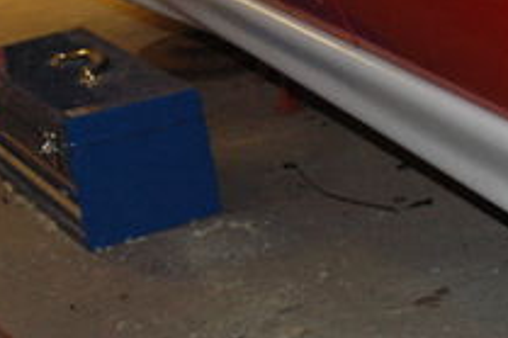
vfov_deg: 9.3
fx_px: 2073
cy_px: 255
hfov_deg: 13.6
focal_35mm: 147
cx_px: 596
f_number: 4.5
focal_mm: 32
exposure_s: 1/60
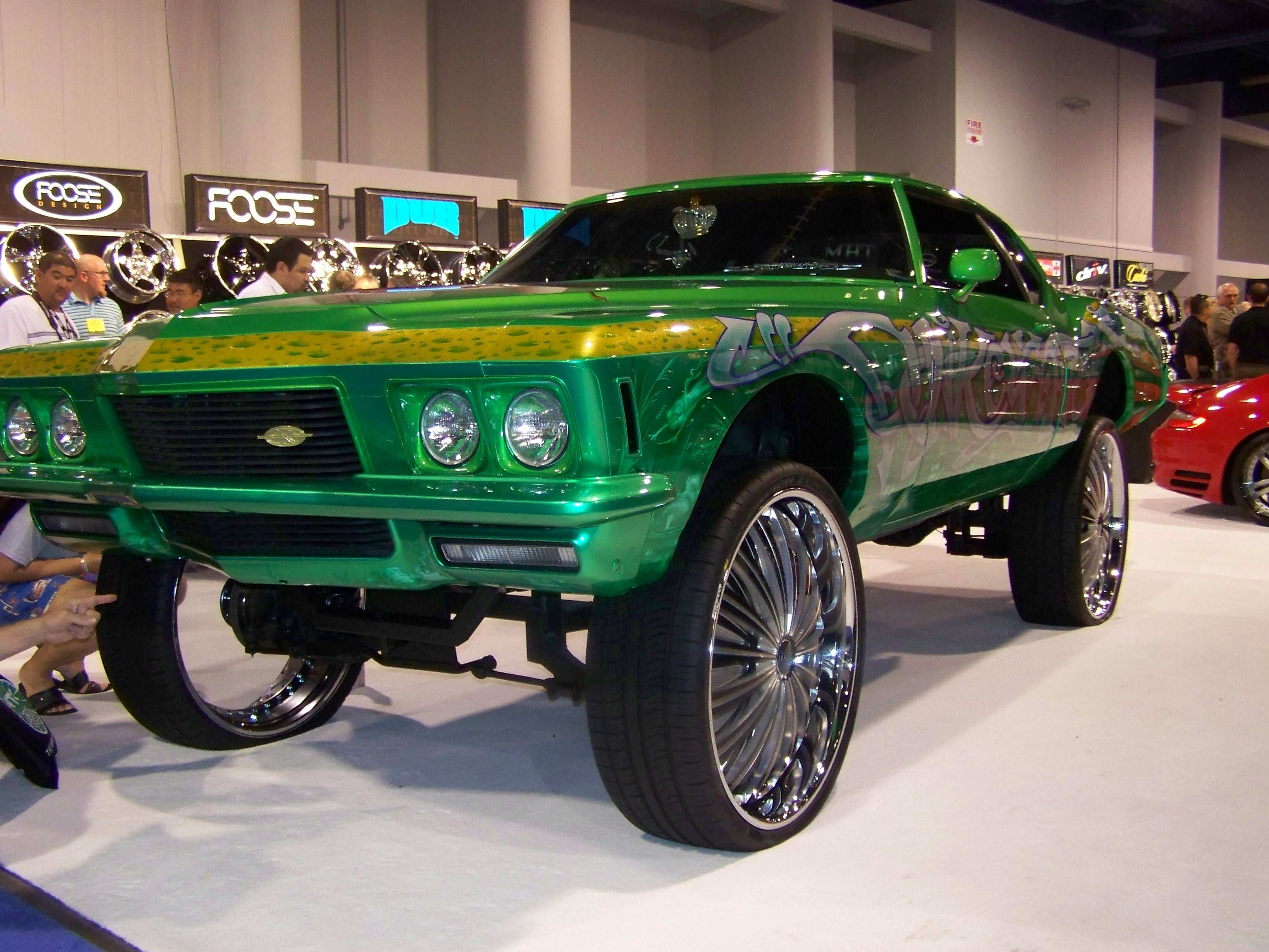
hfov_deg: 49.0
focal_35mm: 38
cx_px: 634
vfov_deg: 37.7
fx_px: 1393
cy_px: 476
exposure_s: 1/50
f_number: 2.8
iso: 200
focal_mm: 6.3
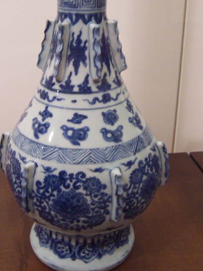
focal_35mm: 51
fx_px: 399
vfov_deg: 37.3
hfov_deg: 28.4
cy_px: 100
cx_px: 69
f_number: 2.8
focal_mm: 5.6
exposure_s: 1/10
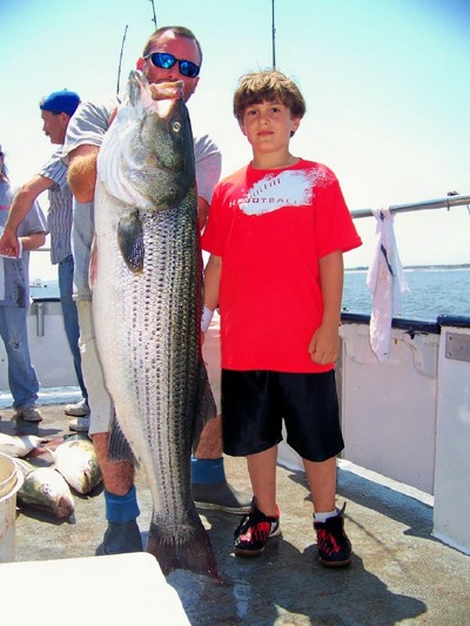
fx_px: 651
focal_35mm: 36
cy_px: 313
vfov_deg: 51.3
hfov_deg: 39.7
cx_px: 235
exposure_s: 1/500
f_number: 2.8
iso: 64
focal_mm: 5.85
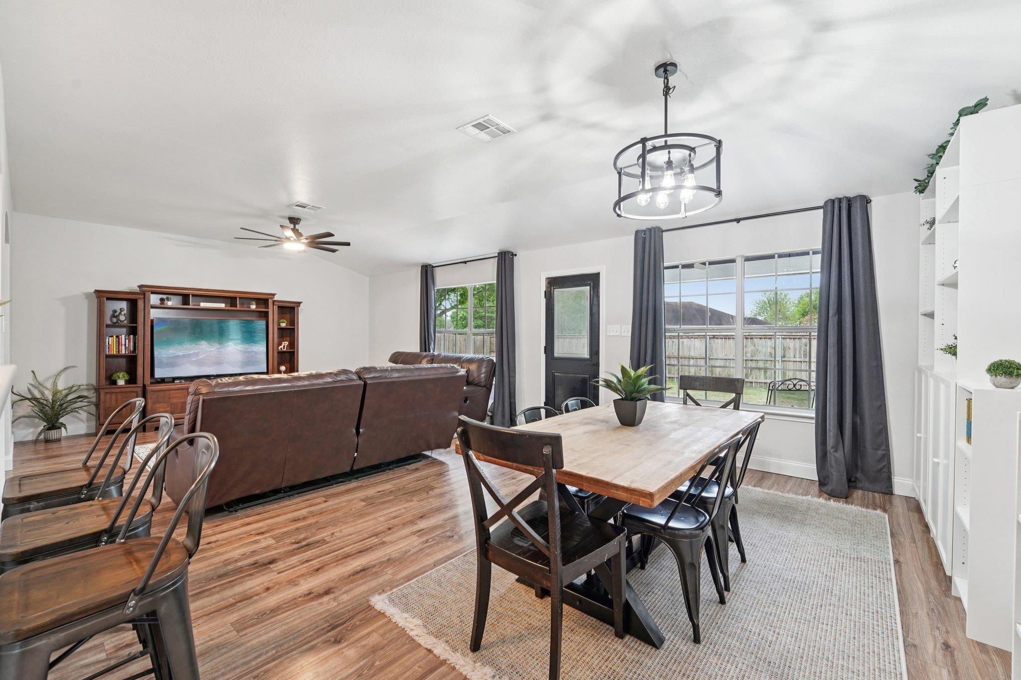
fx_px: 397
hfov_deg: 104.3
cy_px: 340
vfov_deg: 81.2
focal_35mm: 14
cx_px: 510
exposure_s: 1/5
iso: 400
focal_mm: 14
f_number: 8
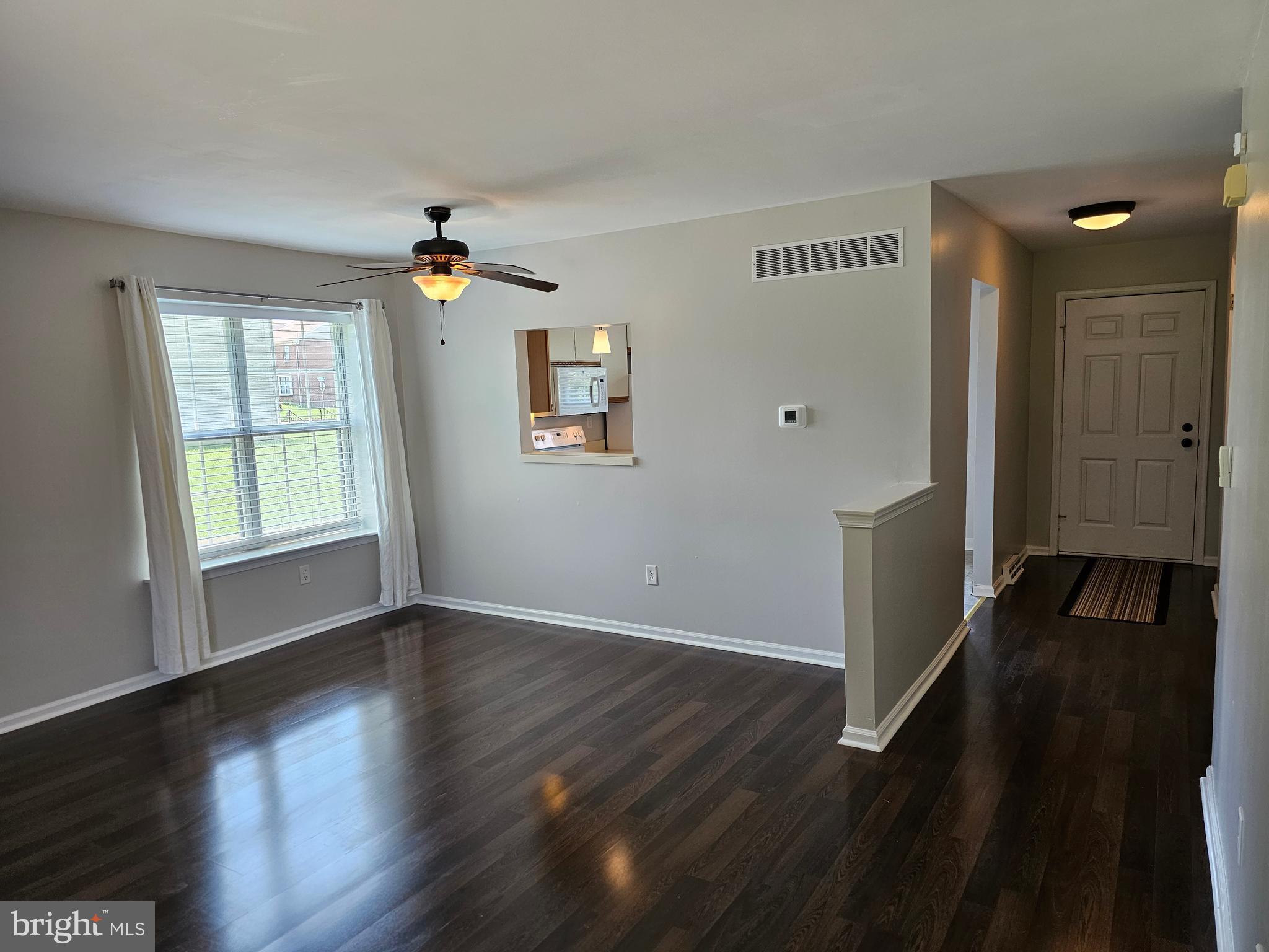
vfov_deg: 58.9
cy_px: 476
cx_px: 634
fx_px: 843
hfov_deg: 73.9
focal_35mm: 23
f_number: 1.7
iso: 160
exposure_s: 1/180
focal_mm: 6.3
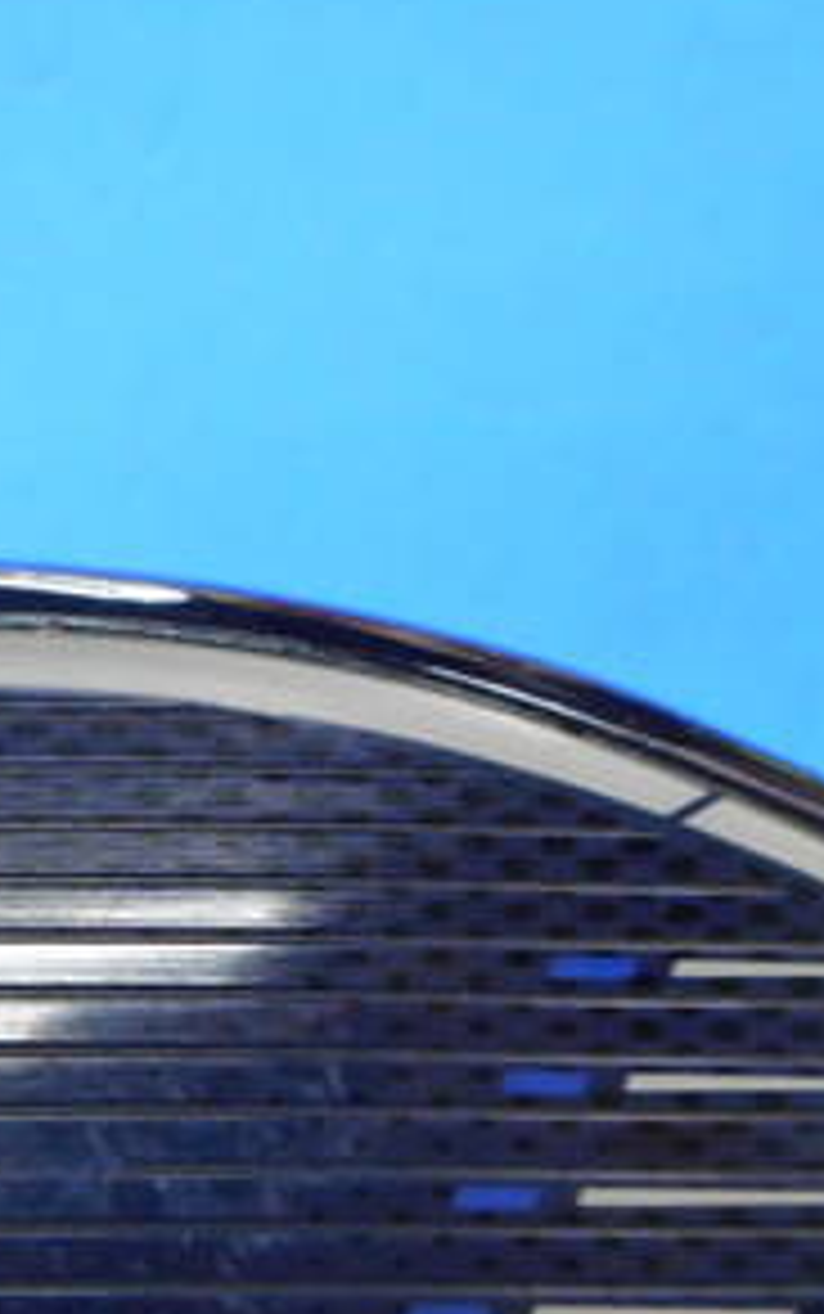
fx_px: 2080
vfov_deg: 34.4
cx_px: 0
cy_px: 976
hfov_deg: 21.6
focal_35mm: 58
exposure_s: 1/30
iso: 360
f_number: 3.7
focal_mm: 4.5
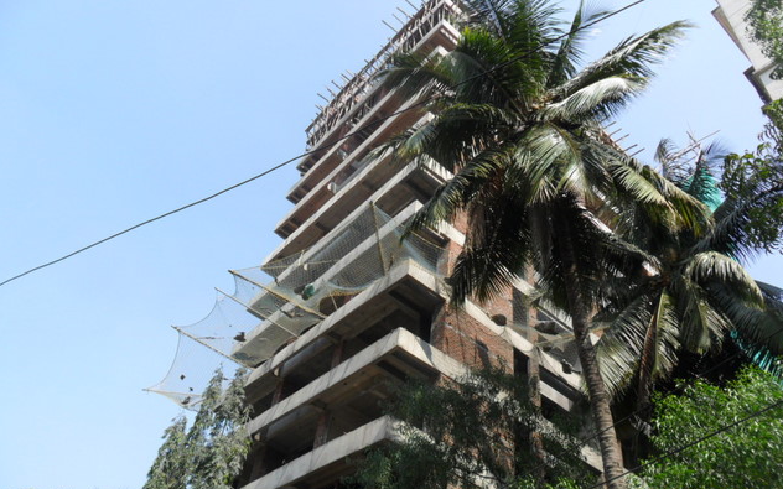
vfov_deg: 43.1
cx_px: 394
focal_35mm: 29
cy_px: 257
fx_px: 619
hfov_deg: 64.6
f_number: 3.5
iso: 100
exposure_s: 1/750
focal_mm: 4.9
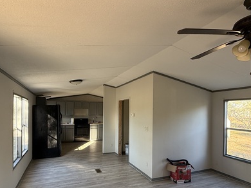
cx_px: 132
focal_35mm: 23
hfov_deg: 73.9
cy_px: 114
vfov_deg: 58.3
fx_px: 167
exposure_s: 1/99
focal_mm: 2.22
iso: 160
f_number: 2.2
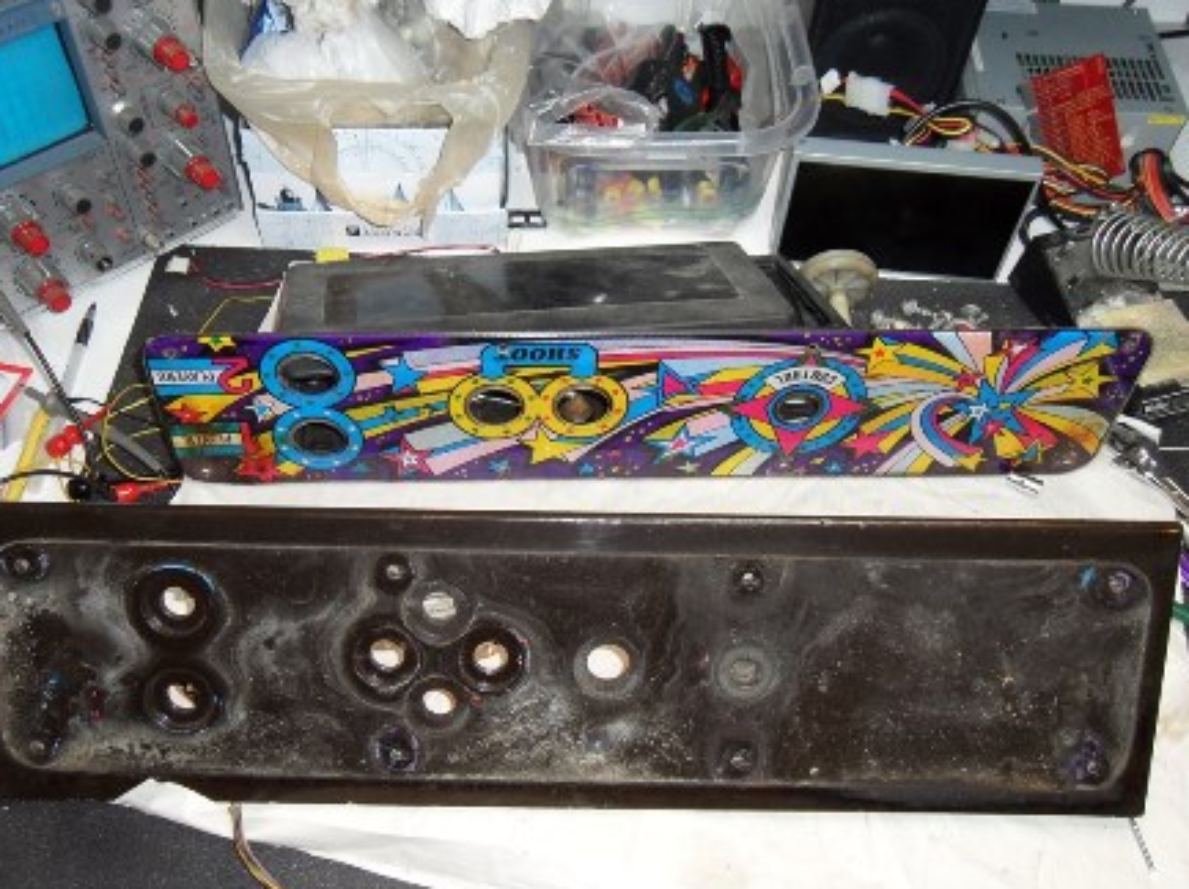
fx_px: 995
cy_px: 442
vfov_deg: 48.2
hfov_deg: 61.7
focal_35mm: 29
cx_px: 577
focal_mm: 5
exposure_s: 1/45
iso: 200
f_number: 3.4
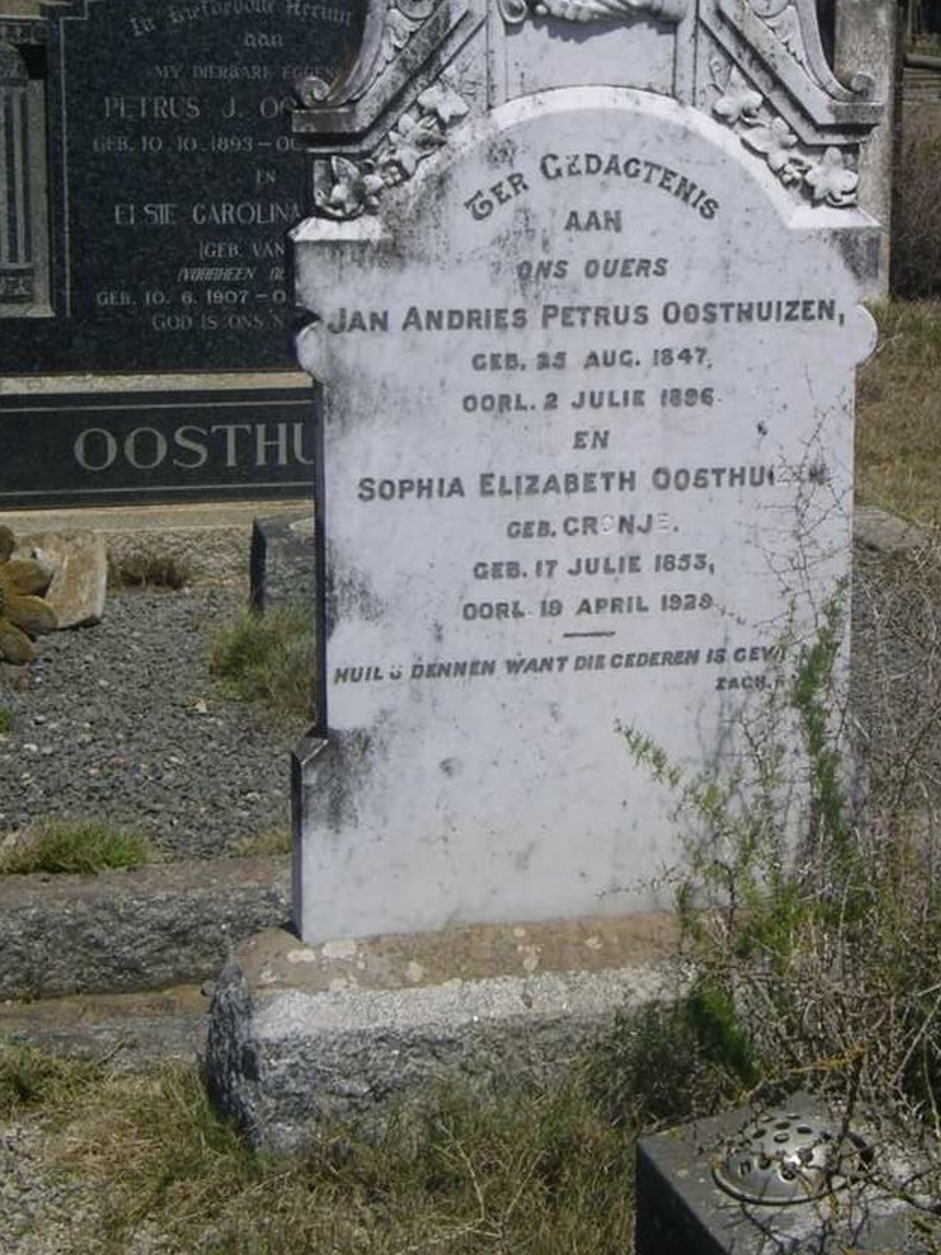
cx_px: 601
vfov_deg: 21.5
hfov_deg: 16.2
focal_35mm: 91
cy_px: 506
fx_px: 3299
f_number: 8.1
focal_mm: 9.8
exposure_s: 1/320
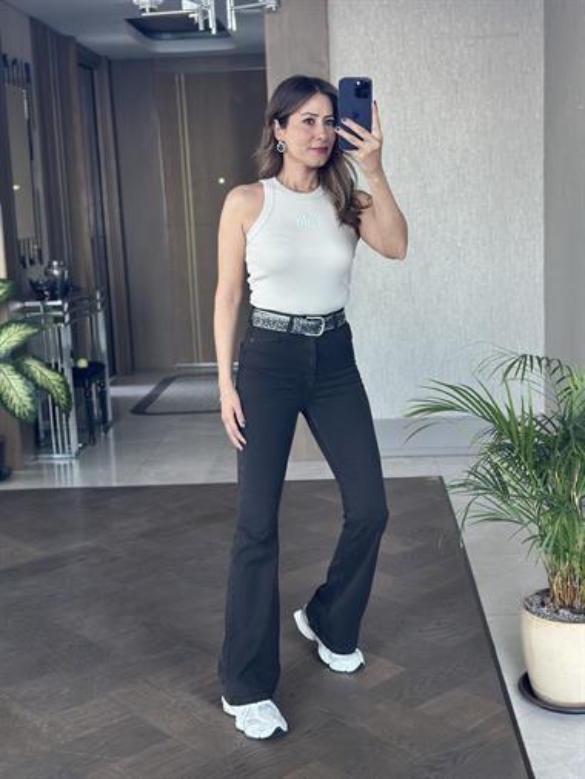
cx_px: 292
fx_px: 1081
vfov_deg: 39.6
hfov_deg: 30.3
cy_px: 390
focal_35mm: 48
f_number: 1.78
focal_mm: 6.86
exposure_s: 1/60
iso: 200
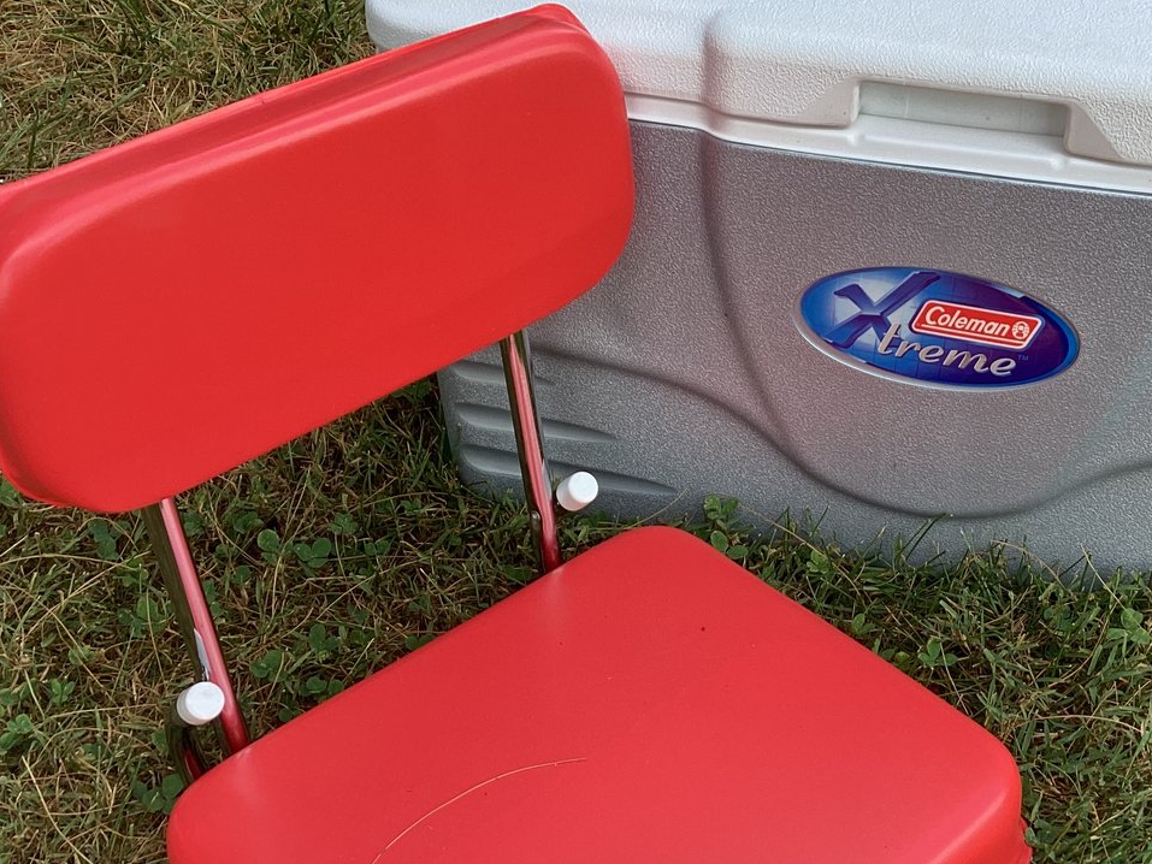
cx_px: 754
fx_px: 1631
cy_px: 489
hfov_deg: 38.5
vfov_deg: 29.6
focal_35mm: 49
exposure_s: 1/193
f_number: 2.4
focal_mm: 3.3
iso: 25
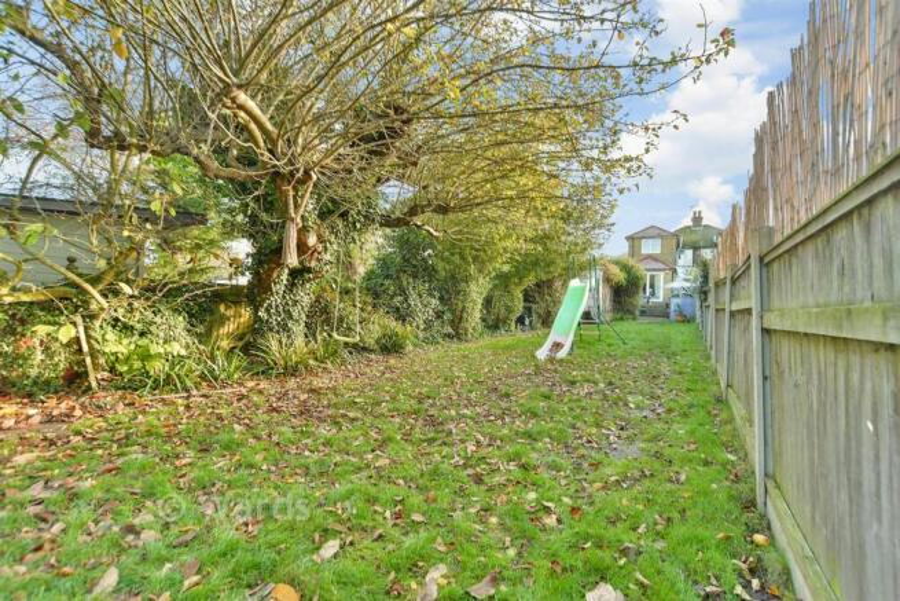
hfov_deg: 100.4
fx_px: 375
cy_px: 300
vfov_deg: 77.4
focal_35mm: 15
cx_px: 450
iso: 640
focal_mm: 10
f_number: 4.5
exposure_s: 1/100
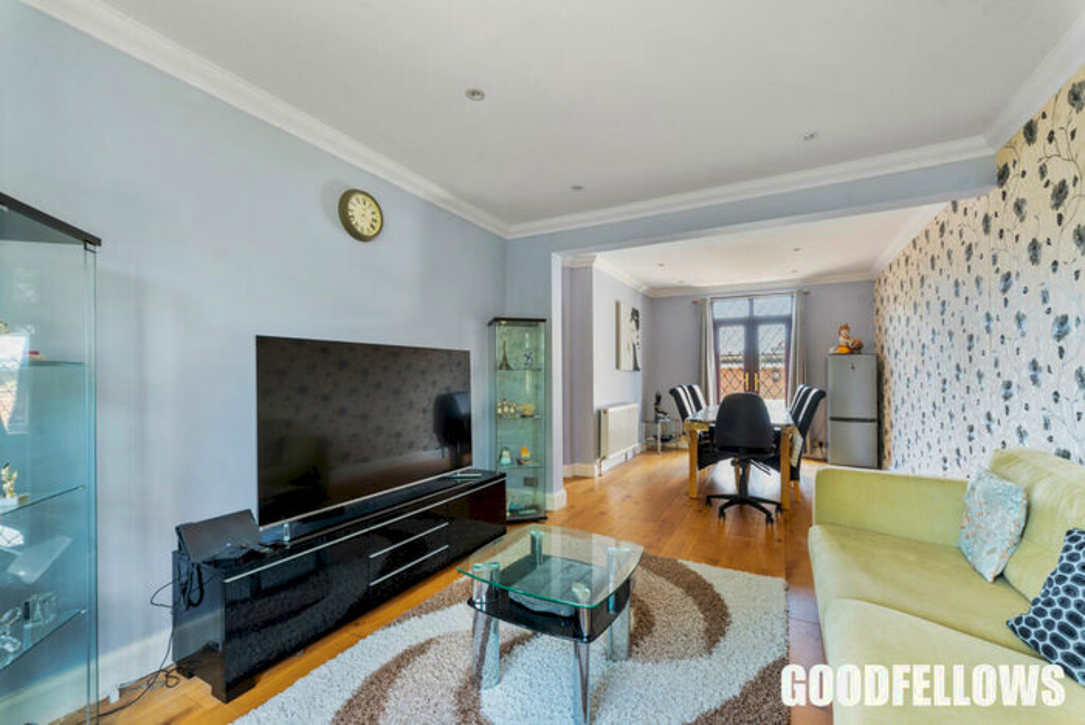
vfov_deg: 81.3
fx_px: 422
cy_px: 362
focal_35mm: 14
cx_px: 542
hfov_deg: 104.2
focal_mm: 14
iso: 50
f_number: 11
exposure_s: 6
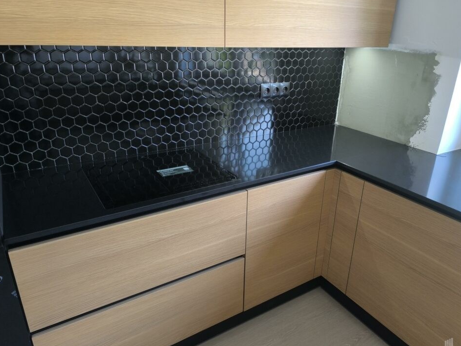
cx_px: 238
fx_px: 333
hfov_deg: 69.4
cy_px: 178
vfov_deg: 54.9
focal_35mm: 25
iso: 800
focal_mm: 6.14
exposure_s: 1/99.9
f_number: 1.65
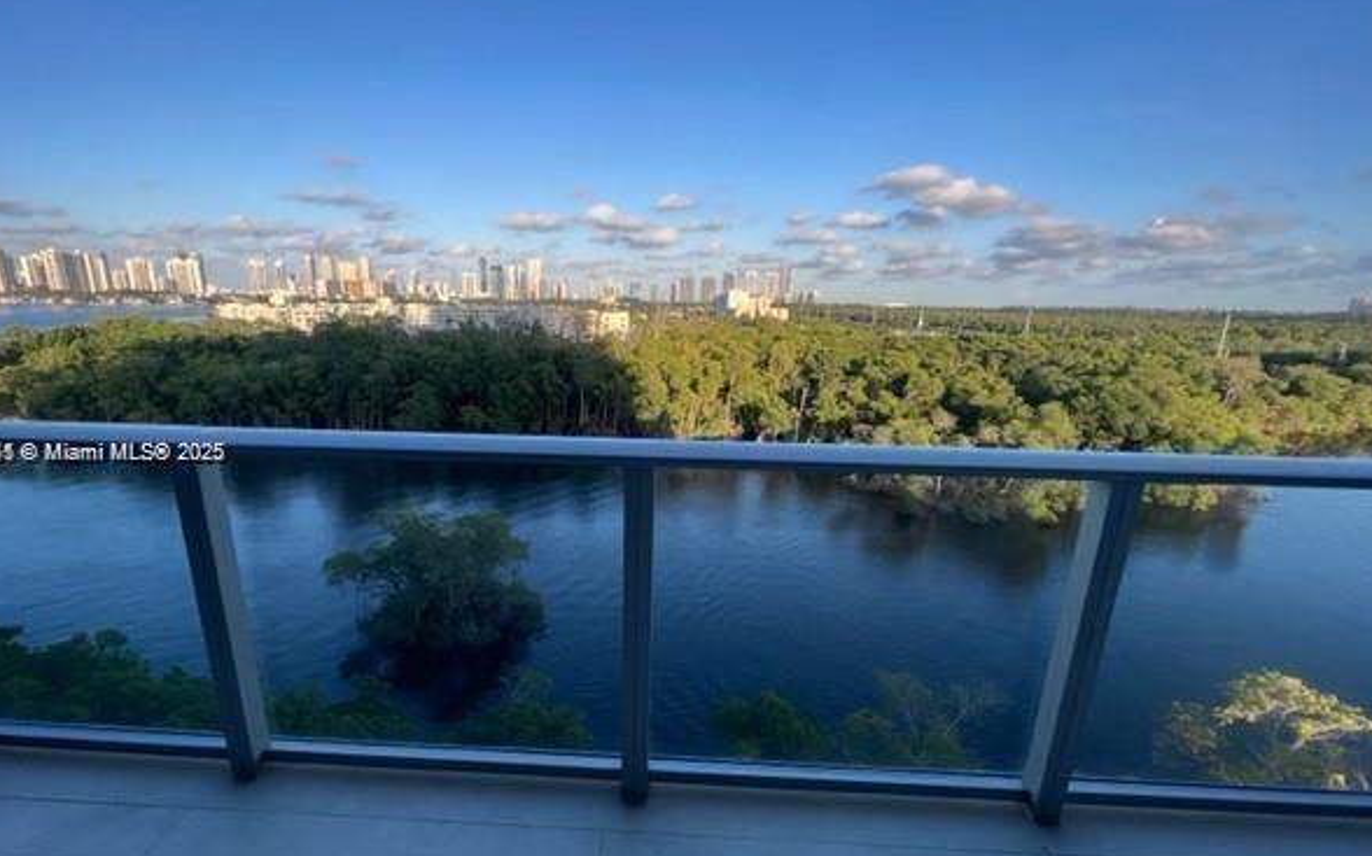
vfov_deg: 74.7
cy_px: 455
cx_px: 649
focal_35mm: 15
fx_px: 561
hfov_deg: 101.4
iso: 32
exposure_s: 1/479
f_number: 1.8
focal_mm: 1.57
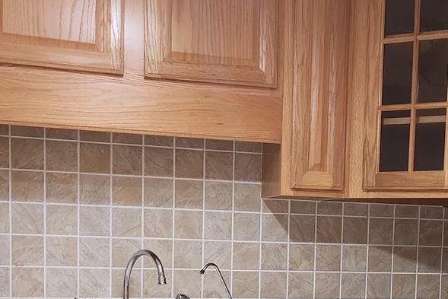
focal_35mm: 65
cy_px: 291
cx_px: 335
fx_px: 809
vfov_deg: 20.3
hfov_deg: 30.4
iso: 250
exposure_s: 1/120
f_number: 1.8
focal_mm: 5.4
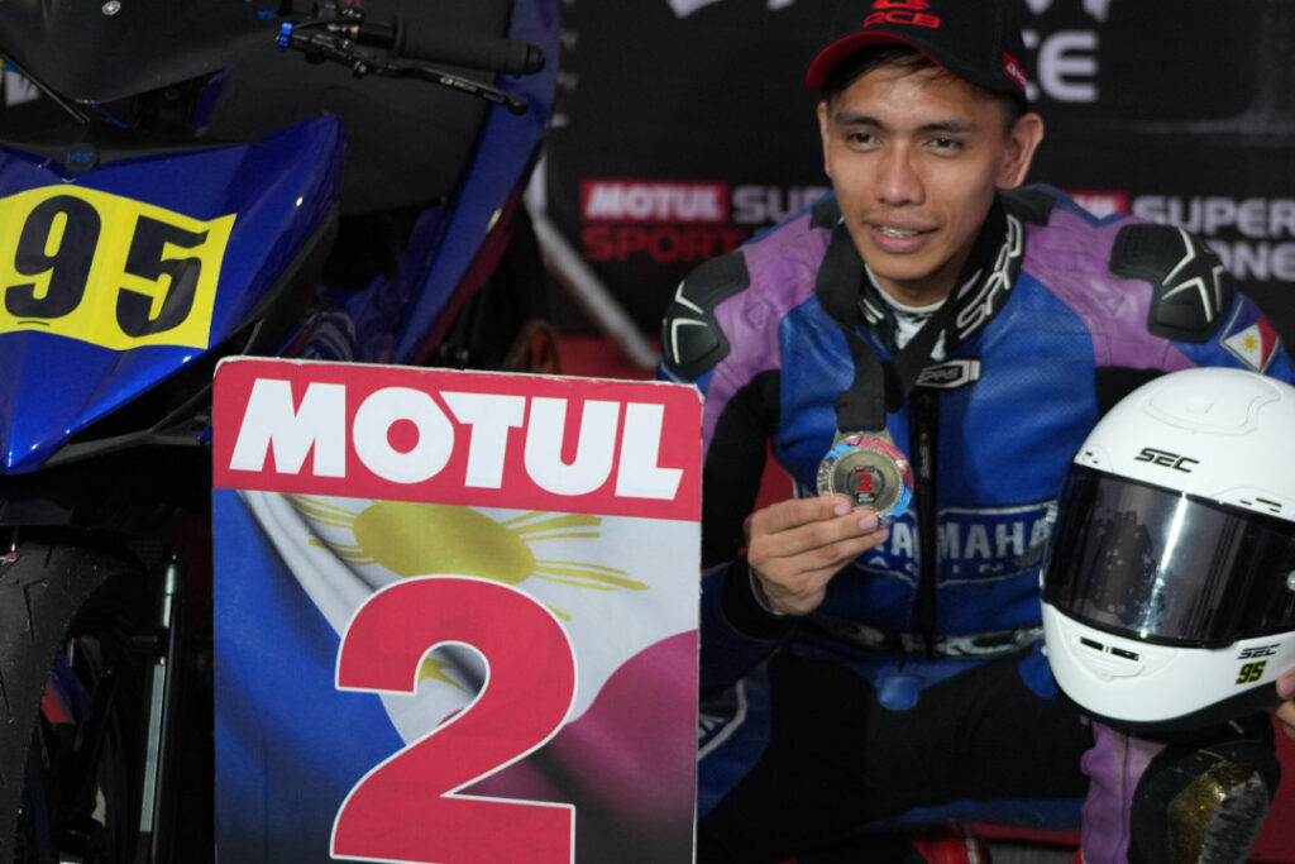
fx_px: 4047
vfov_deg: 12.2
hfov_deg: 18.2
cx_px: 648
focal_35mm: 112
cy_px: 432
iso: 3200
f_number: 4
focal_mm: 75
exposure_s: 1/160
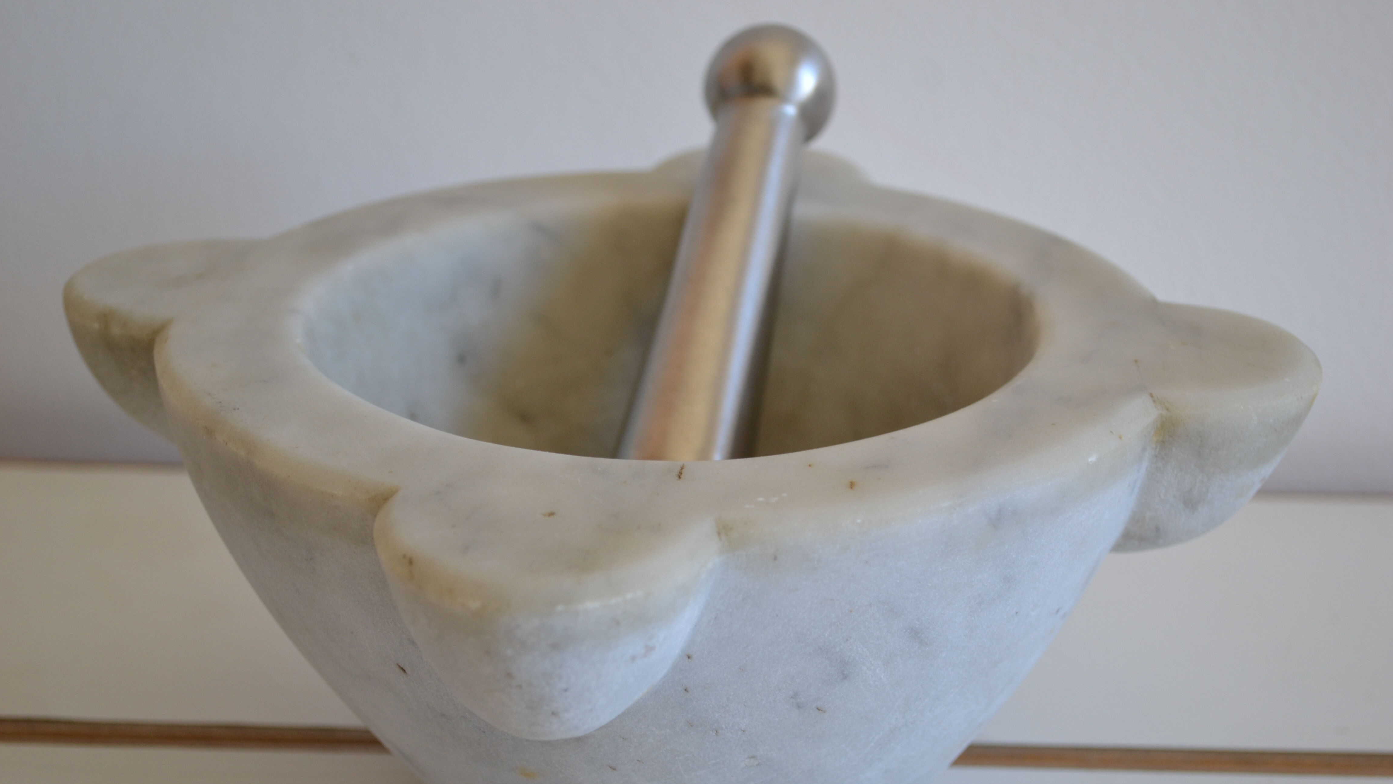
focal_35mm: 63
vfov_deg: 19.1
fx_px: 2327
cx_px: 696
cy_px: 417
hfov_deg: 33.3
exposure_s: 1/40
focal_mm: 40
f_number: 5.3
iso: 400
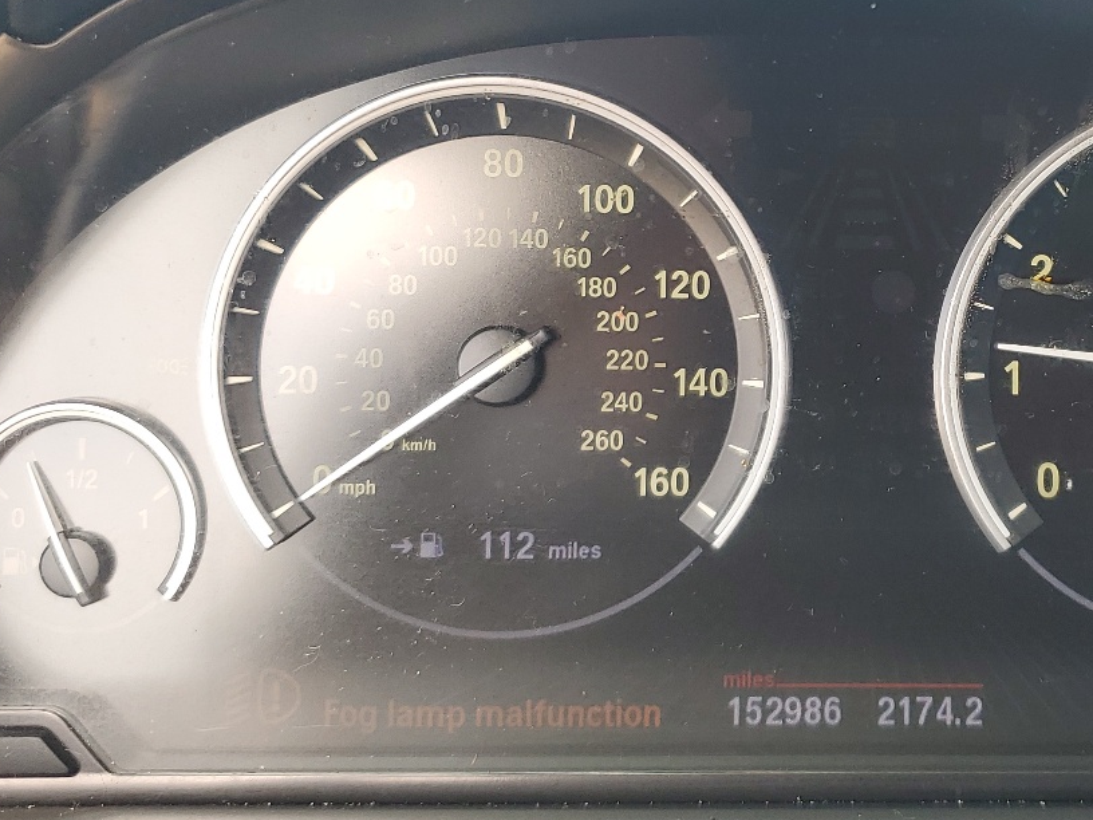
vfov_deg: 28.4
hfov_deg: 36.5
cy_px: 292
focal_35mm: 51
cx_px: 837
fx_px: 1610
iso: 50
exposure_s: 1/196
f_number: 1.5
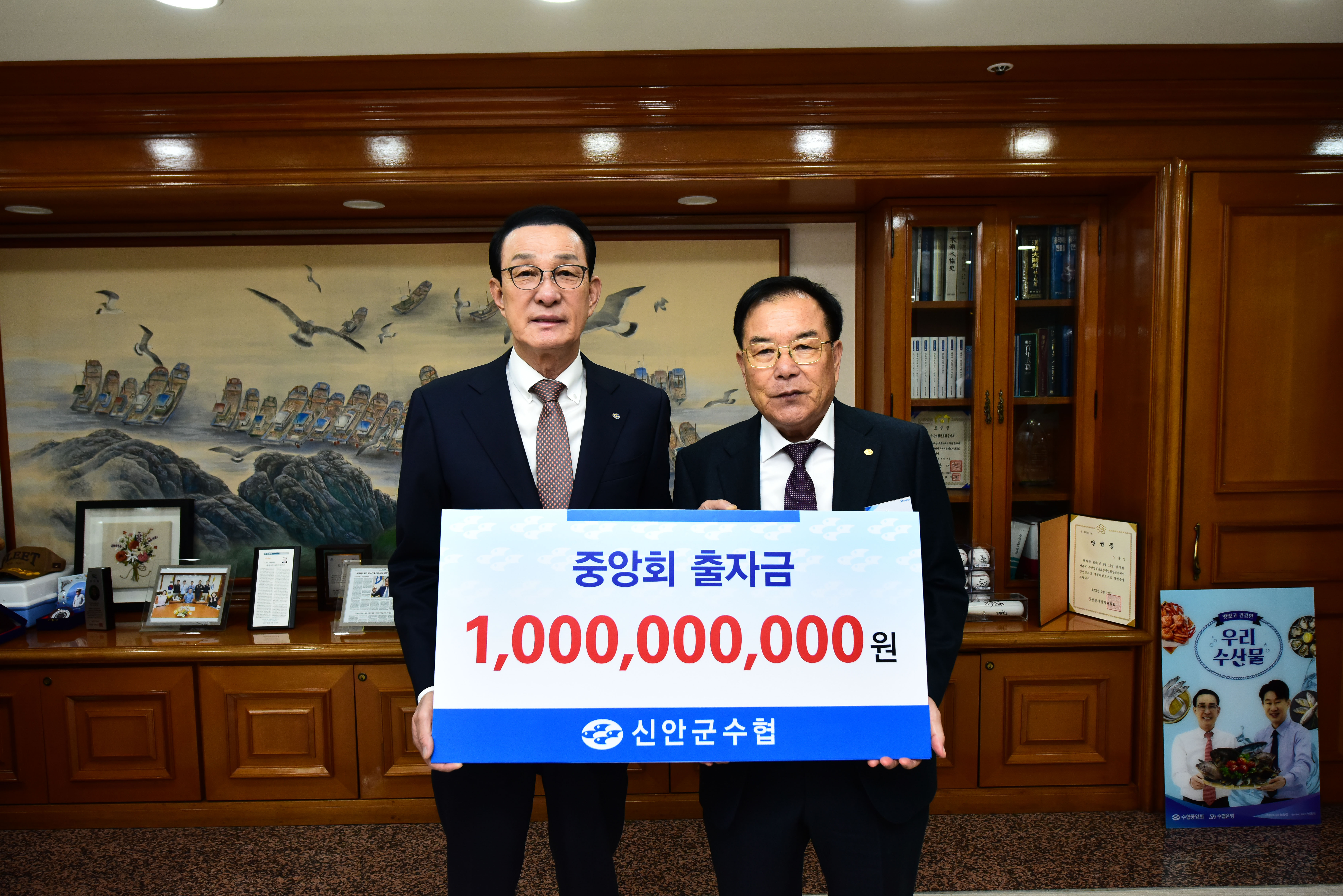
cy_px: 448
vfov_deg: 53.2
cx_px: 672
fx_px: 896
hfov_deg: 73.7
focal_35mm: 24
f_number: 5.6
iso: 2000
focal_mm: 24
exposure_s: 1/320
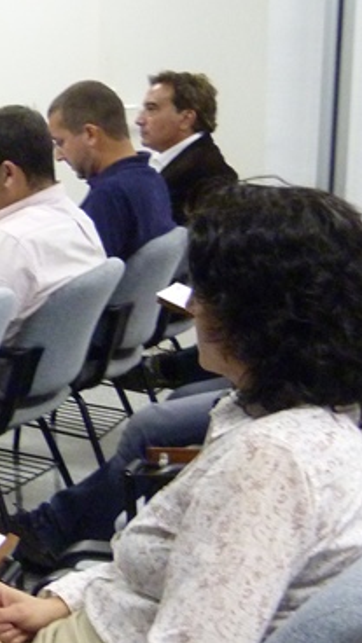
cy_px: 332
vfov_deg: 22.0
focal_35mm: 97
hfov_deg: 11.0
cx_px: -421
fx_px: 1655
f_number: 3
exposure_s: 1/13
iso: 400
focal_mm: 5.7
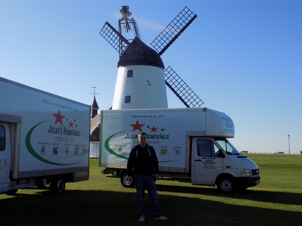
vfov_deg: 35.1
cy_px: 113
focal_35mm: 41
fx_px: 358
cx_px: 151
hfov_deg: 45.8
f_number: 3.6
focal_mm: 7.3
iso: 80
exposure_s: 1/1000
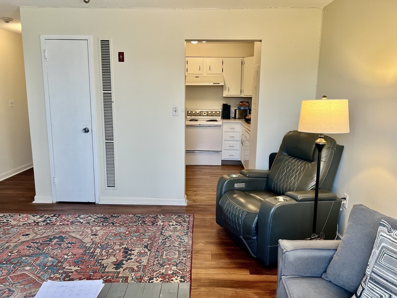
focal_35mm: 26
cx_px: 198
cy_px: 149
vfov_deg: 53.1
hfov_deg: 67.3
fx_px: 298
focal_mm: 5.7
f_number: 1.5
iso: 64
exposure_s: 1/60
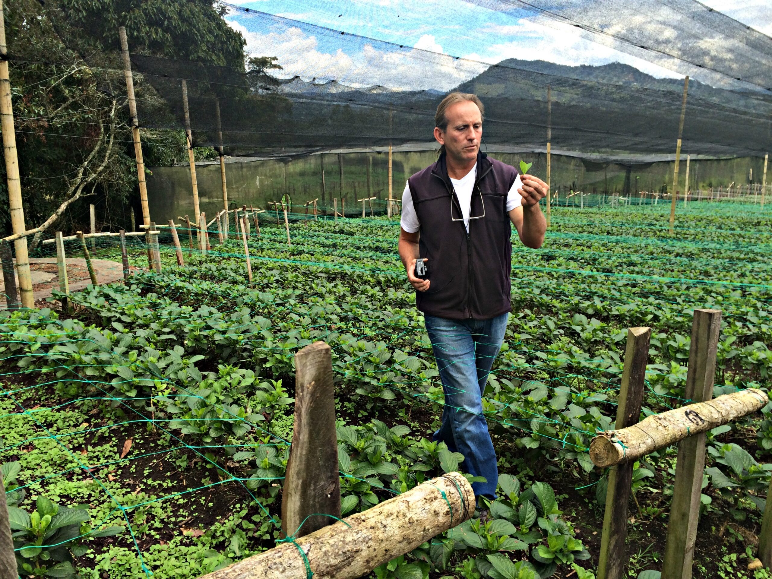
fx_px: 647
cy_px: 290
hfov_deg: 61.7
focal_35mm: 29
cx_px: 386
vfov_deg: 48.2
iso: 32
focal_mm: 4.15
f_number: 2.2
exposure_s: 1/526
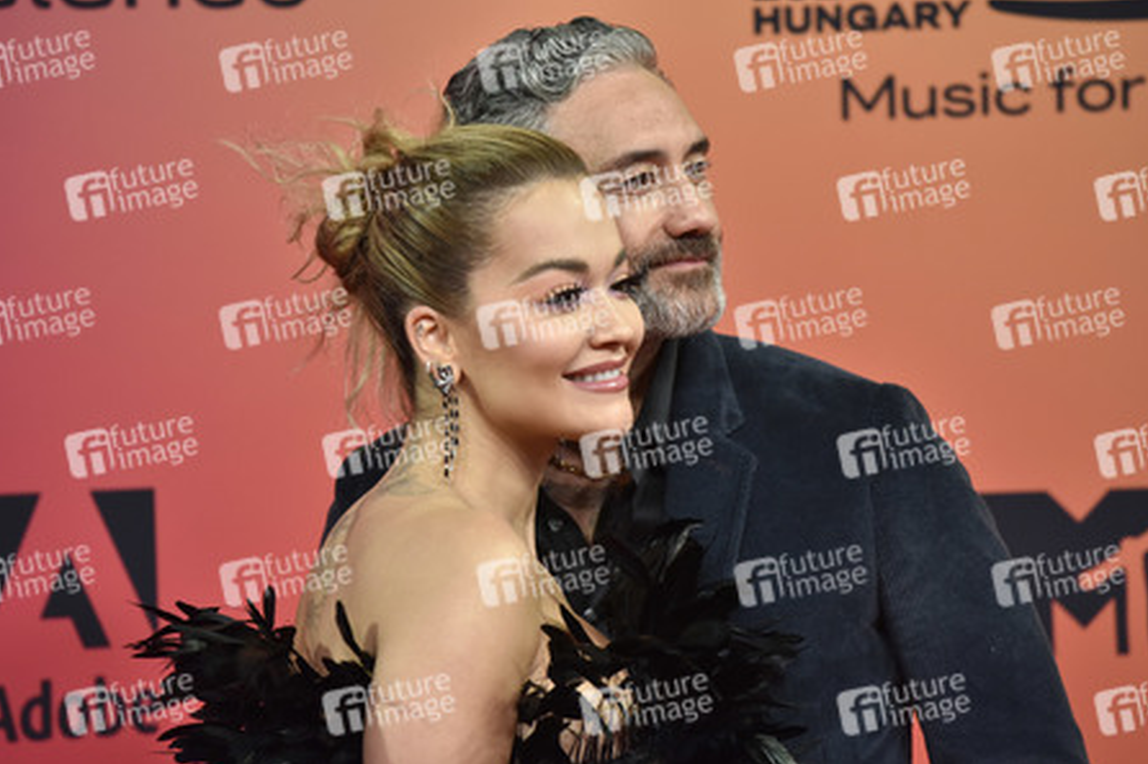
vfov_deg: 6.8
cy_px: 383
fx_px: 6439
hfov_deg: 10.2
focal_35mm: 202
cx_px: 578
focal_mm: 200
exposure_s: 1/200
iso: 2000
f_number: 5.6
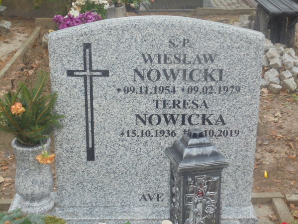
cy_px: 112
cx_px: 149
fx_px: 551
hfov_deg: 30.3
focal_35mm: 64
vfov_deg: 22.9
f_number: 5.6
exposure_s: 1/30
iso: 250
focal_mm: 11.5
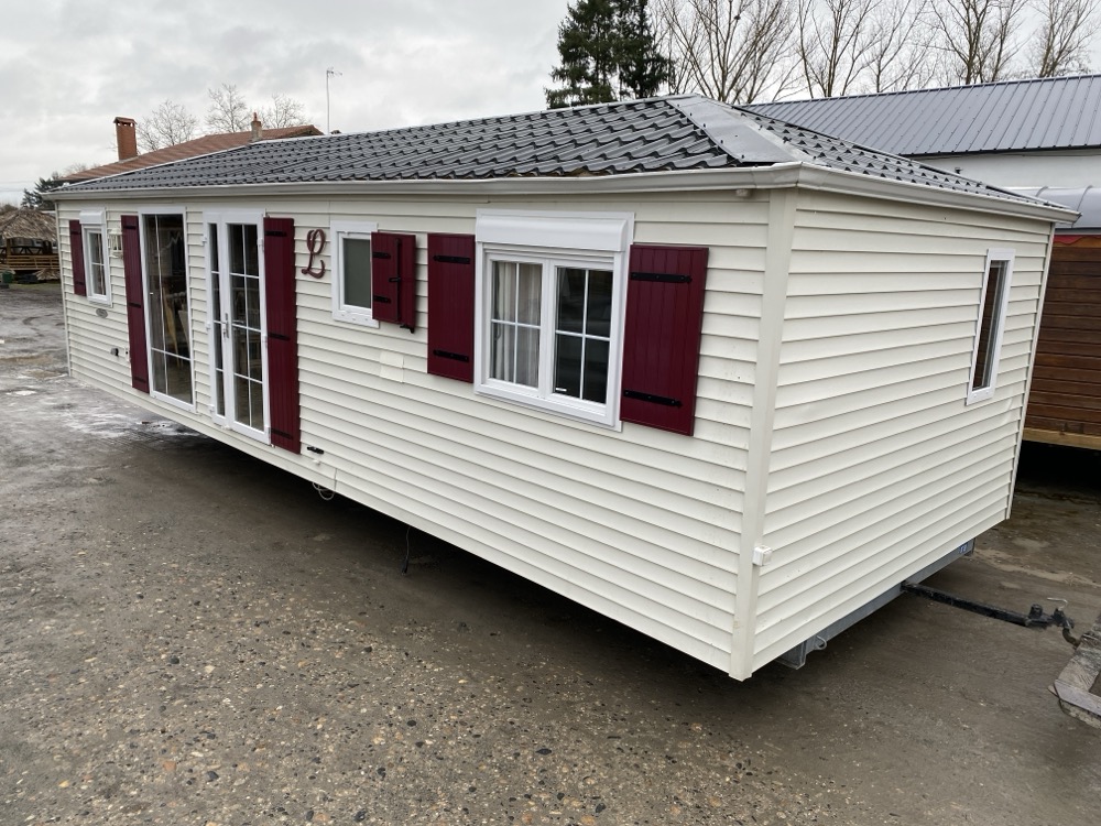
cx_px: 550
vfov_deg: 53.1
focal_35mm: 26
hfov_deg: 67.3
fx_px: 827
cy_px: 413
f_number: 1.8
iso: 32
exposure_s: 1/241
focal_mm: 4.25
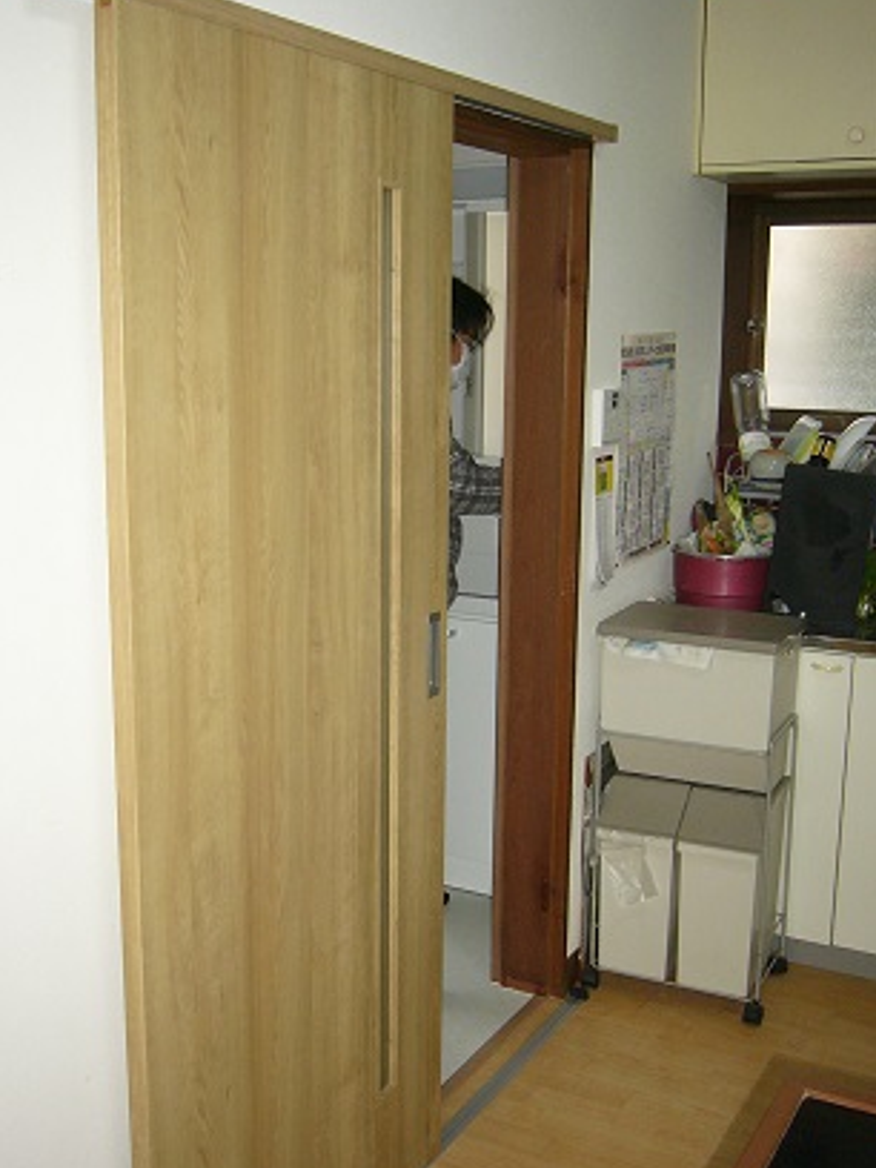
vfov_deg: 46.8
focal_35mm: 40
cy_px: 584
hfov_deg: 35.9
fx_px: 1350
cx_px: 404
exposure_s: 1/60
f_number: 2.8
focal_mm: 5.8
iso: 200
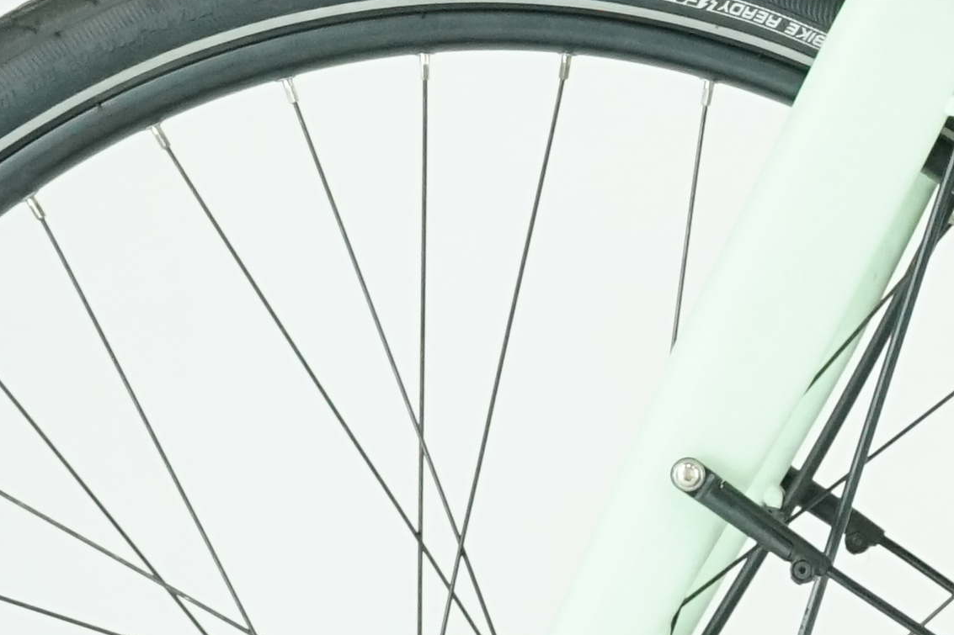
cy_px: 317
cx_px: 2012
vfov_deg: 4.1
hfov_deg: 5.9
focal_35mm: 339
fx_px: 8982
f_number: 7.1
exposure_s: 1/200
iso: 3200
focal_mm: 64
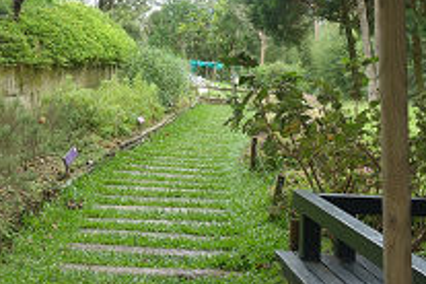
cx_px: 86
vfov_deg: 17.4
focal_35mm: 75
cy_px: -44
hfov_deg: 26.5
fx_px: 887
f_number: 2.8
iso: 125
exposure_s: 1/100
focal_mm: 11.22
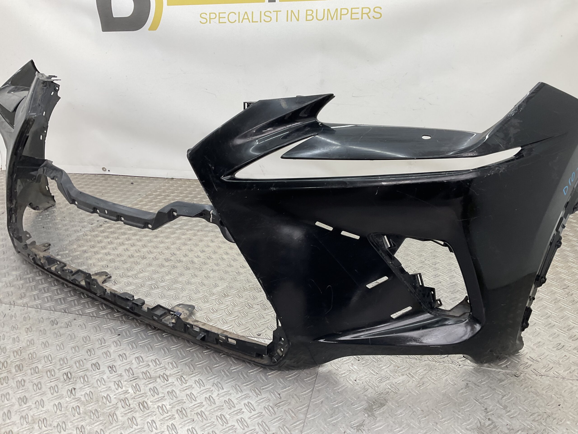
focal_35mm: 29
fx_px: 484
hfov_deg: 61.7
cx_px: 289
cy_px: 217
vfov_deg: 48.2
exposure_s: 1/120
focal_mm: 3
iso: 32
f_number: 1.8
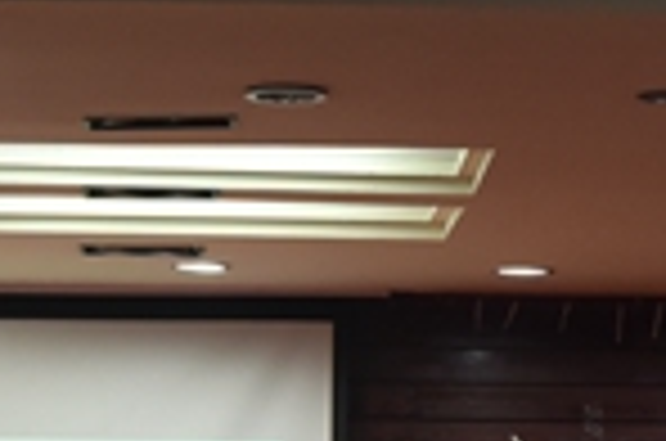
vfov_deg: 4.9
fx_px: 5003
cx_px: 306
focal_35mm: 271
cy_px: 945
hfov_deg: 7.6
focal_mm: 50
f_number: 7.1
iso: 1600
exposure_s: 1/40
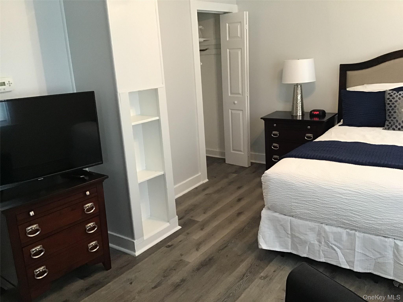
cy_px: 151
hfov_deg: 58.4
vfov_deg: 45.4
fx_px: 361
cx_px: 202
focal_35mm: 31
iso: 125
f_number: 2.4
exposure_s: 1/30
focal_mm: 3.3
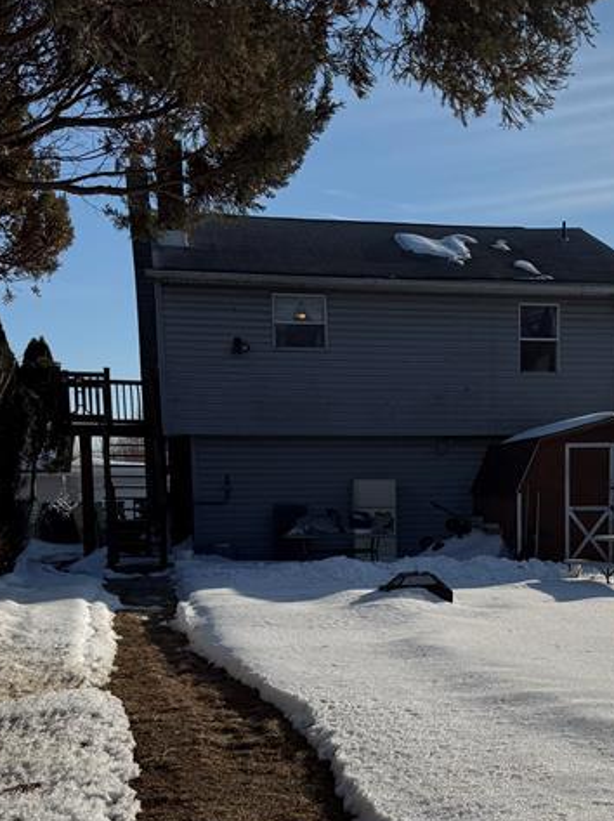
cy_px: 618
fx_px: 1231
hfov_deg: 27.5
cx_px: 472
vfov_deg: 36.0
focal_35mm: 52
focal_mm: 6.76
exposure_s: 1/14286
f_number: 1.78
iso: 80
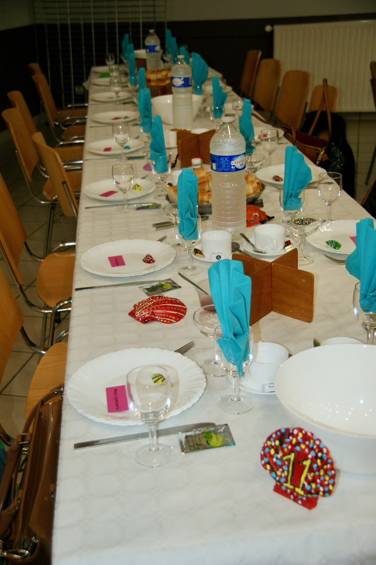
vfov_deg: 46.4
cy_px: 282
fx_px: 660
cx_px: 188
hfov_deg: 31.8
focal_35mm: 42
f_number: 4
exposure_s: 1/80
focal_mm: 28
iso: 400
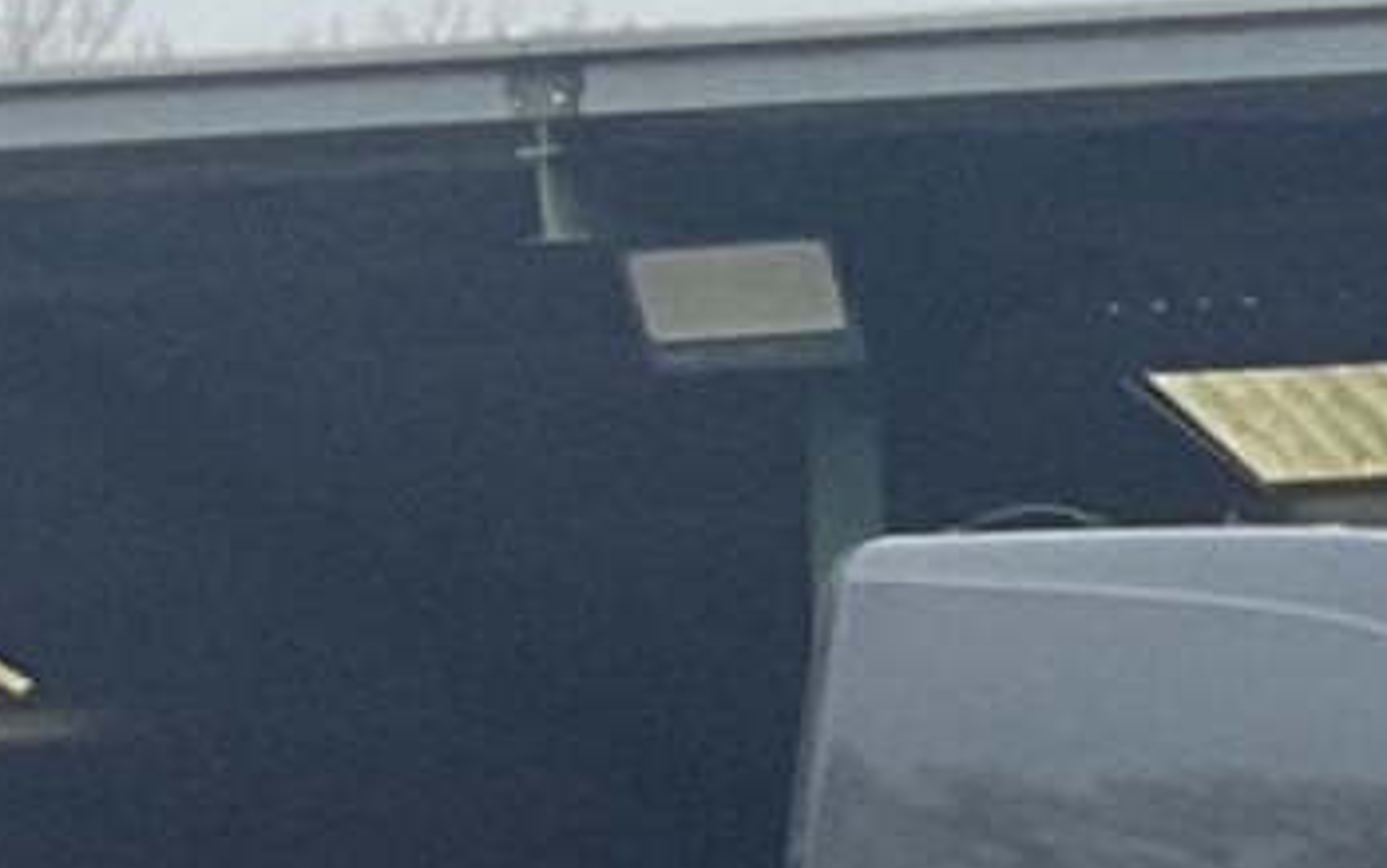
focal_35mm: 225
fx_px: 8508
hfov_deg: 8.4
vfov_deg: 5.7
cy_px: 1914
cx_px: 3590
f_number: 1.8
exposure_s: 1/120
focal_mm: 3
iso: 32
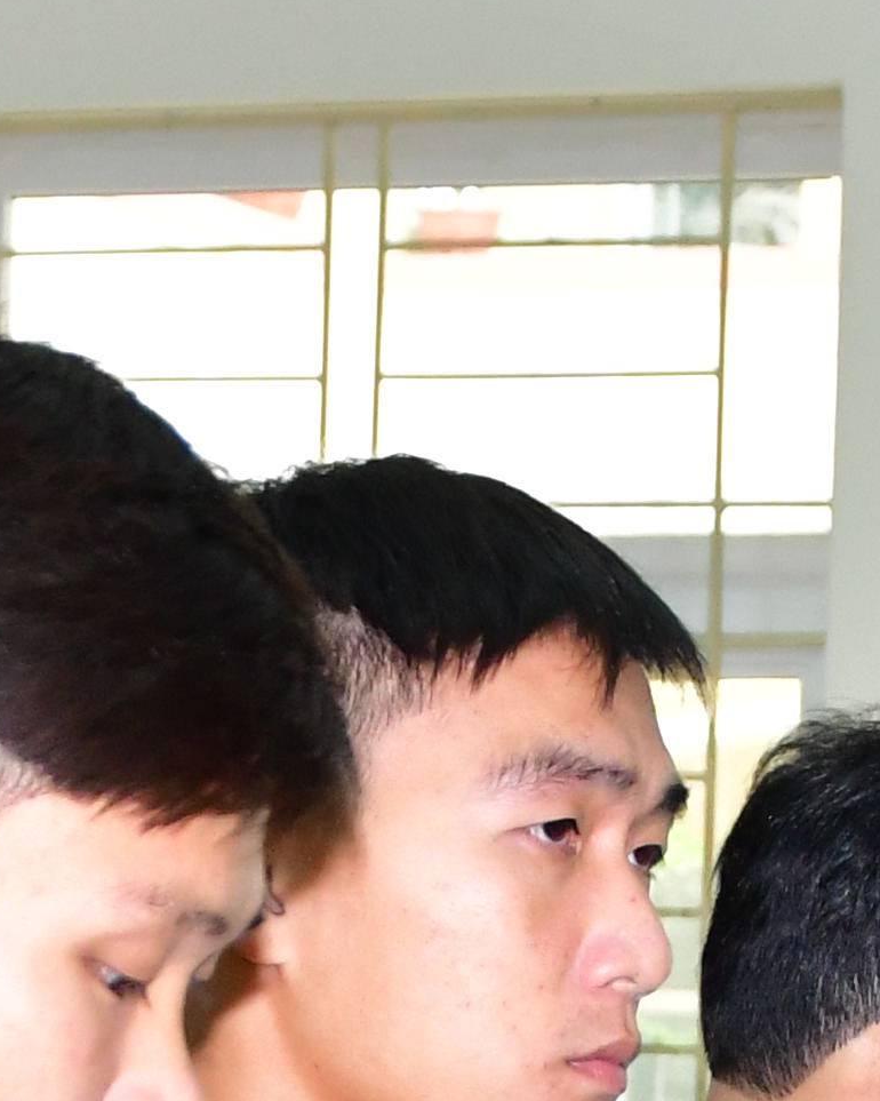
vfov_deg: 8.4
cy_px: 1358
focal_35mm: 228
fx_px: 7425
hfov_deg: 6.8
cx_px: 534
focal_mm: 28
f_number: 4
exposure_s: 1/200
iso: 2000
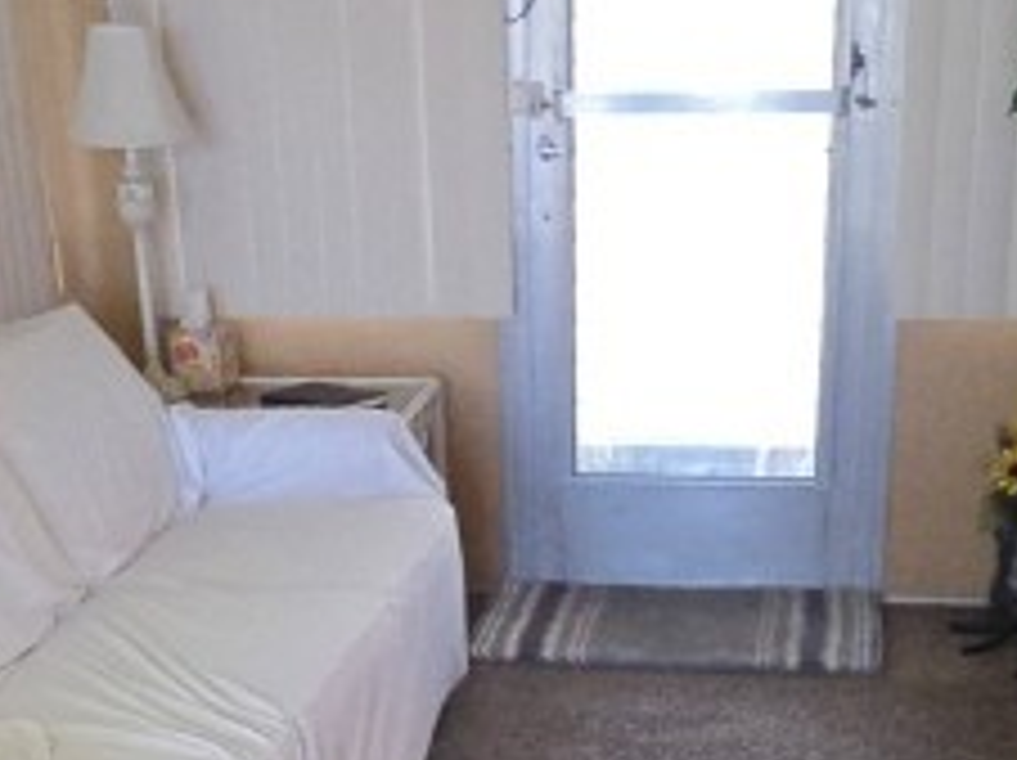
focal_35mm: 59
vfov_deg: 23.4
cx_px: 572
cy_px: 818
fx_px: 1732
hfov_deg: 32.7
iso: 250
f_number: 2.2
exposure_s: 1/60
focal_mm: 2.2
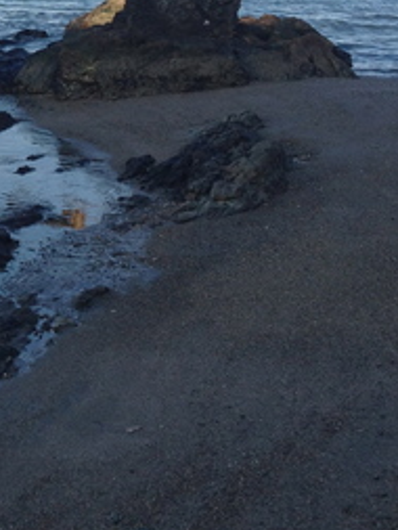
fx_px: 1409
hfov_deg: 15.5
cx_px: -68
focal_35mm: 92
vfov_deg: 20.7
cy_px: 15
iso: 64
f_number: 2.4
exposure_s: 1/863
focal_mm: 4.28
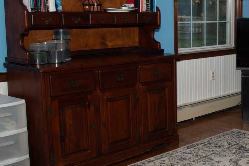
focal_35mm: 65
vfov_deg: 20.9
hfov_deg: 27.2
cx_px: 300
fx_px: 450
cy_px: 86
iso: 400
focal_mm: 24
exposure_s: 1/100
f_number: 5.6
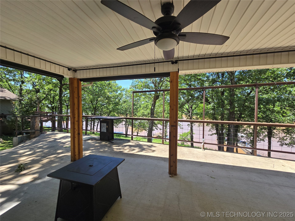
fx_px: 111
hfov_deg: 106.2
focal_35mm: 13
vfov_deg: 89.9
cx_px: 148
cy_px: 110
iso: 50
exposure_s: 1/713
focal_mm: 2.2
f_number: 2.2
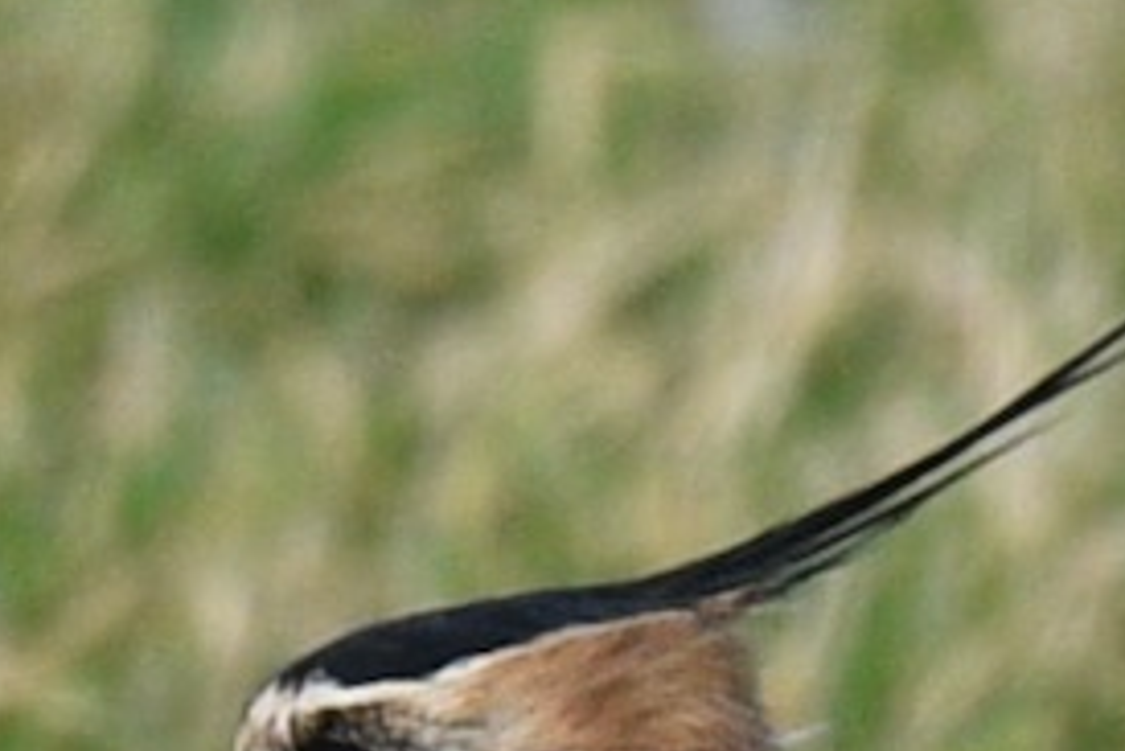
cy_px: 1469
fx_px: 119808
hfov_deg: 0.5
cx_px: 682
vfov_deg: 0.4
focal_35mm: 3832
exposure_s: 1/1250
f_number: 5.6
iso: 400
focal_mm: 500
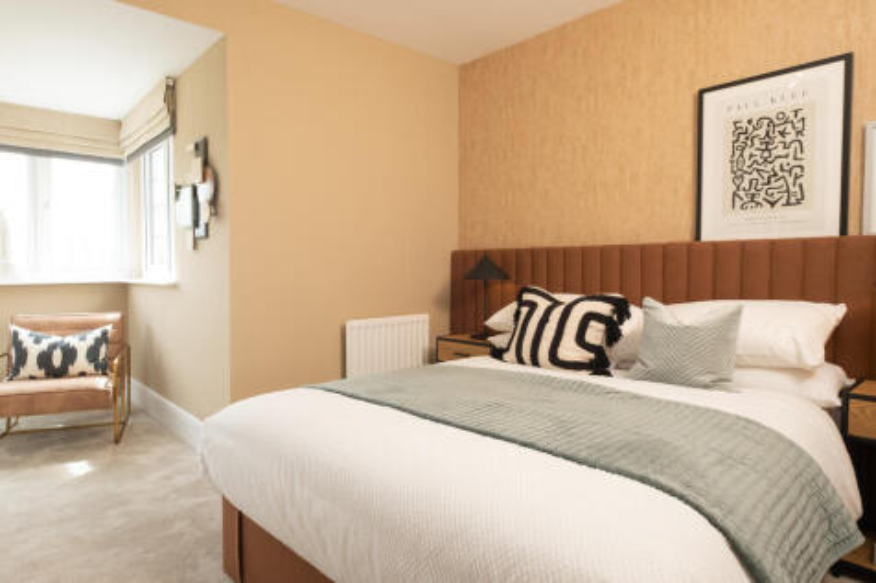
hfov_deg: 90.0
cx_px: 438
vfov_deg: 67.3
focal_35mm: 18
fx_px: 438
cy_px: 292
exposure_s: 1/15
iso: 160
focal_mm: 12
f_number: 8
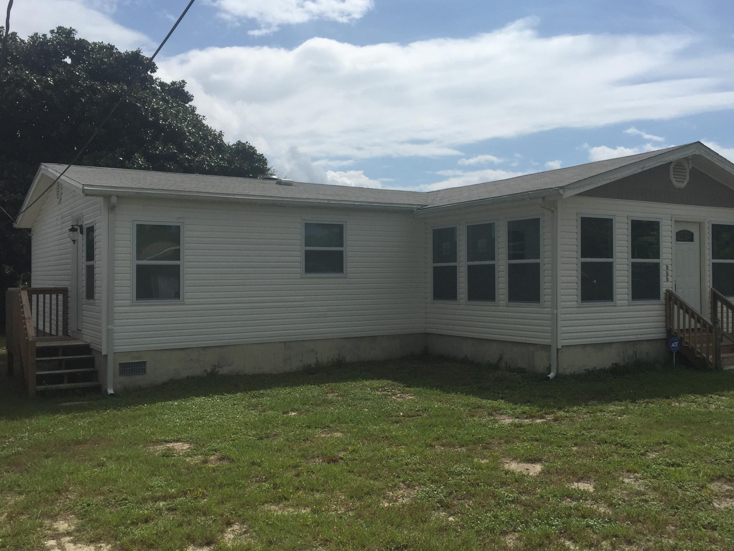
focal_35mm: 33
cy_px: 275
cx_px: 405
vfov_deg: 42.9
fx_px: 700
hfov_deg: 55.2
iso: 32
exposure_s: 1/6623
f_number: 2.2
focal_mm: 4.15
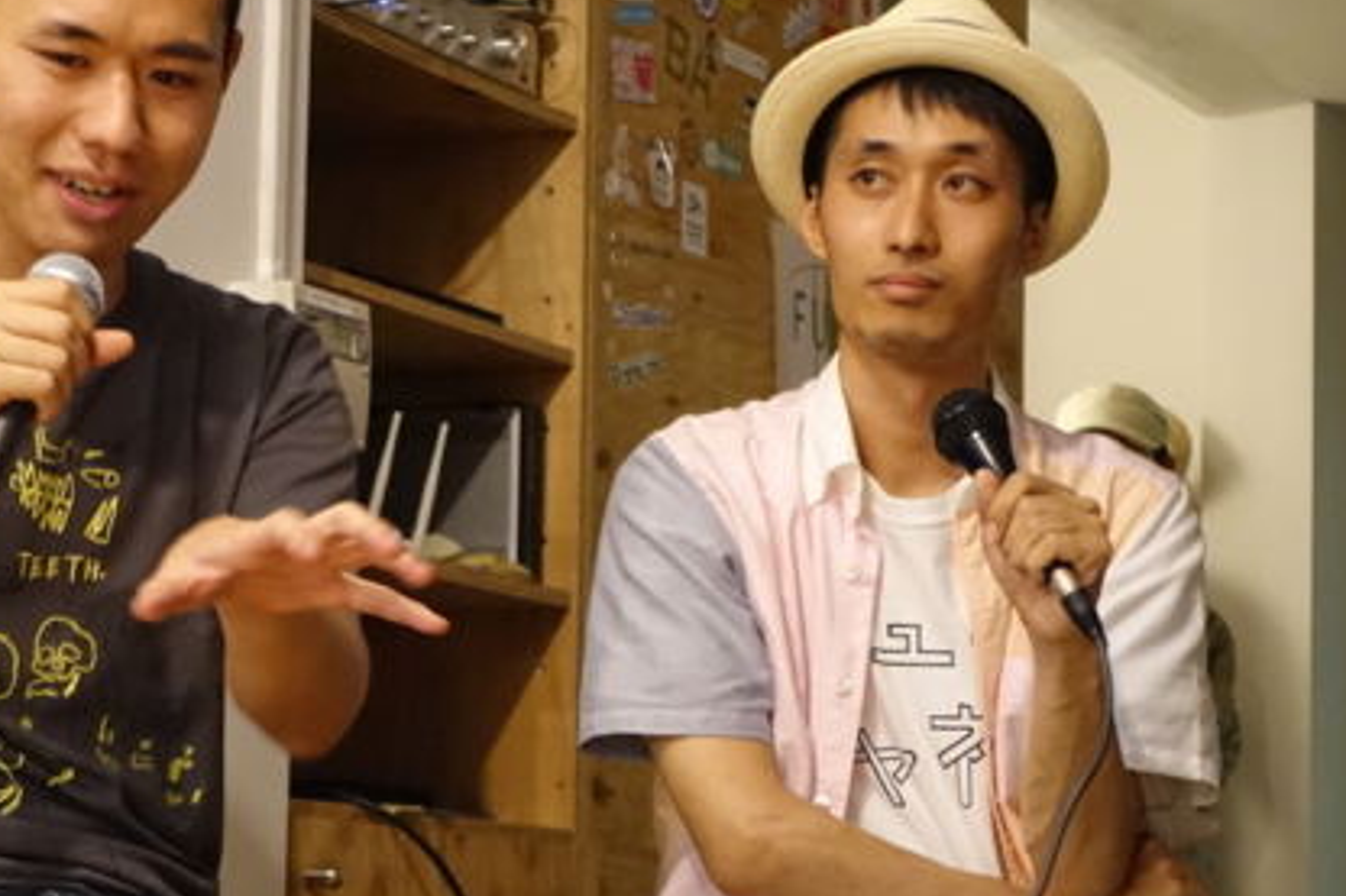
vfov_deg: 10.9
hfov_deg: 16.3
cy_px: 655
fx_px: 4672
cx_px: 421
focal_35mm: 125
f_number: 2.8
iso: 2000
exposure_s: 1/30
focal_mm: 23.73
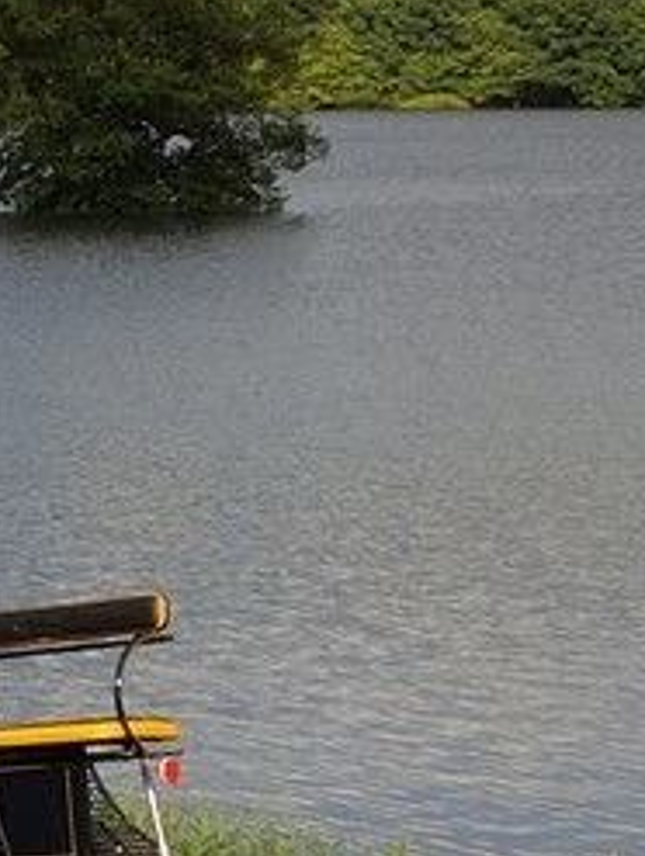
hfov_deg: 6.1
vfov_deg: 9.9
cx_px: -2067
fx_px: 4931
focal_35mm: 199
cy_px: 85
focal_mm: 32
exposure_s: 1/200
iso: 200
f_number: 14
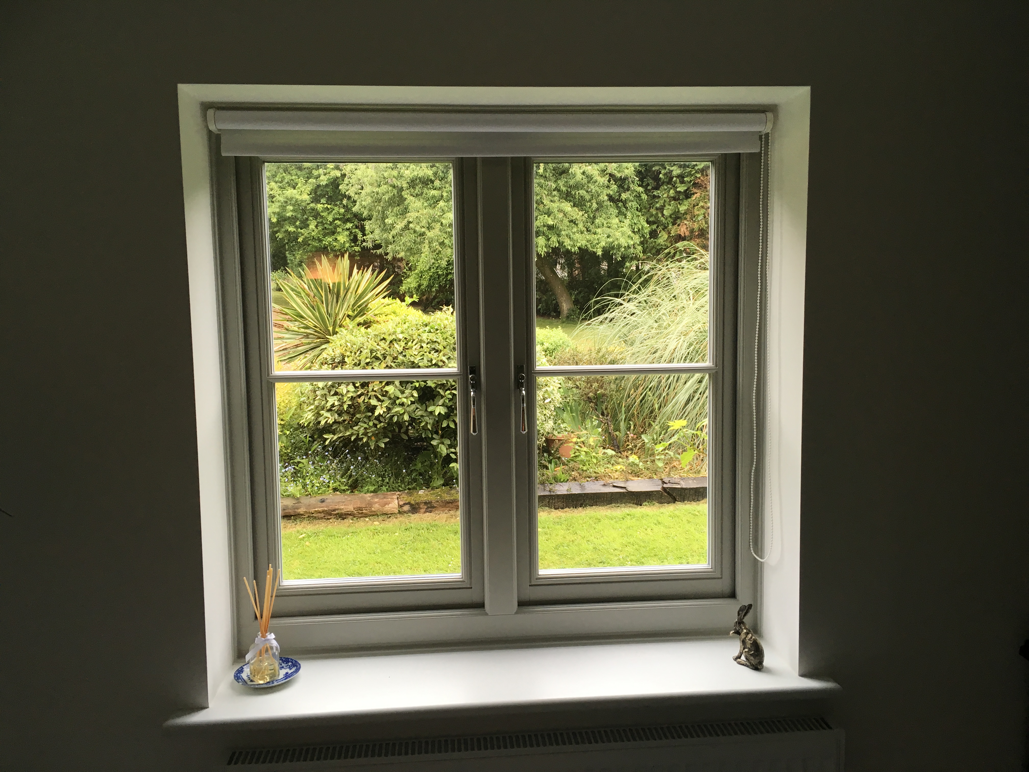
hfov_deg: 61.7
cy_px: 386
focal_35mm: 29
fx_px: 862
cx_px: 514
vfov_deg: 48.2
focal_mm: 4.15
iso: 25
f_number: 2.2
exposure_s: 1/33
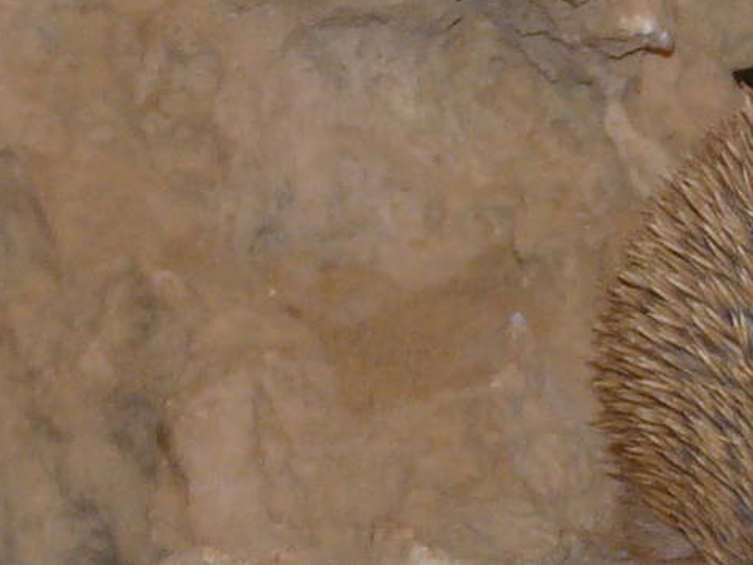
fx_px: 14005
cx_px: 1008
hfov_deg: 3.1
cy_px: 446
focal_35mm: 644
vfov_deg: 2.3
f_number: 3.6
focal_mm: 19.7
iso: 100
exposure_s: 1/60
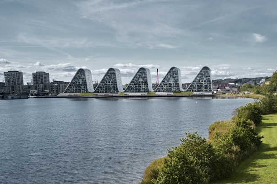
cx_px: 213
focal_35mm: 44
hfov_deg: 42.9
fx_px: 338
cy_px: 142
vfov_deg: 29.9
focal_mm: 10.26
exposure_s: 1/500
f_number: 5.6
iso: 100
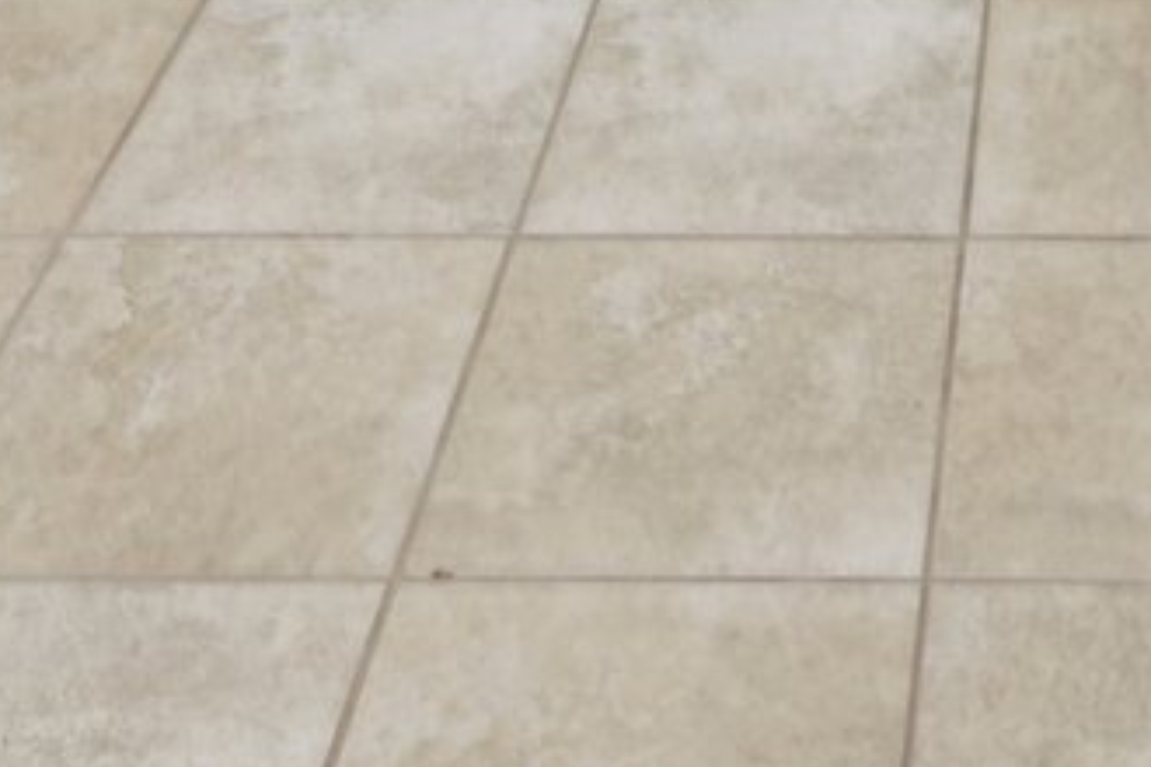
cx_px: 1182
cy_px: -1605
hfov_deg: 22.4
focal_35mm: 87
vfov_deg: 10.5
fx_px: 2781
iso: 400
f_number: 8
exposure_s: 1/13
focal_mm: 14
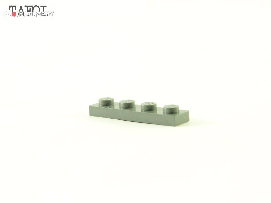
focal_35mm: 117
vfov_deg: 12.7
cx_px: 136
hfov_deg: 16.8
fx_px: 916
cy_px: 102
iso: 400
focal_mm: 19.4
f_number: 3.6
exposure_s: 1/60
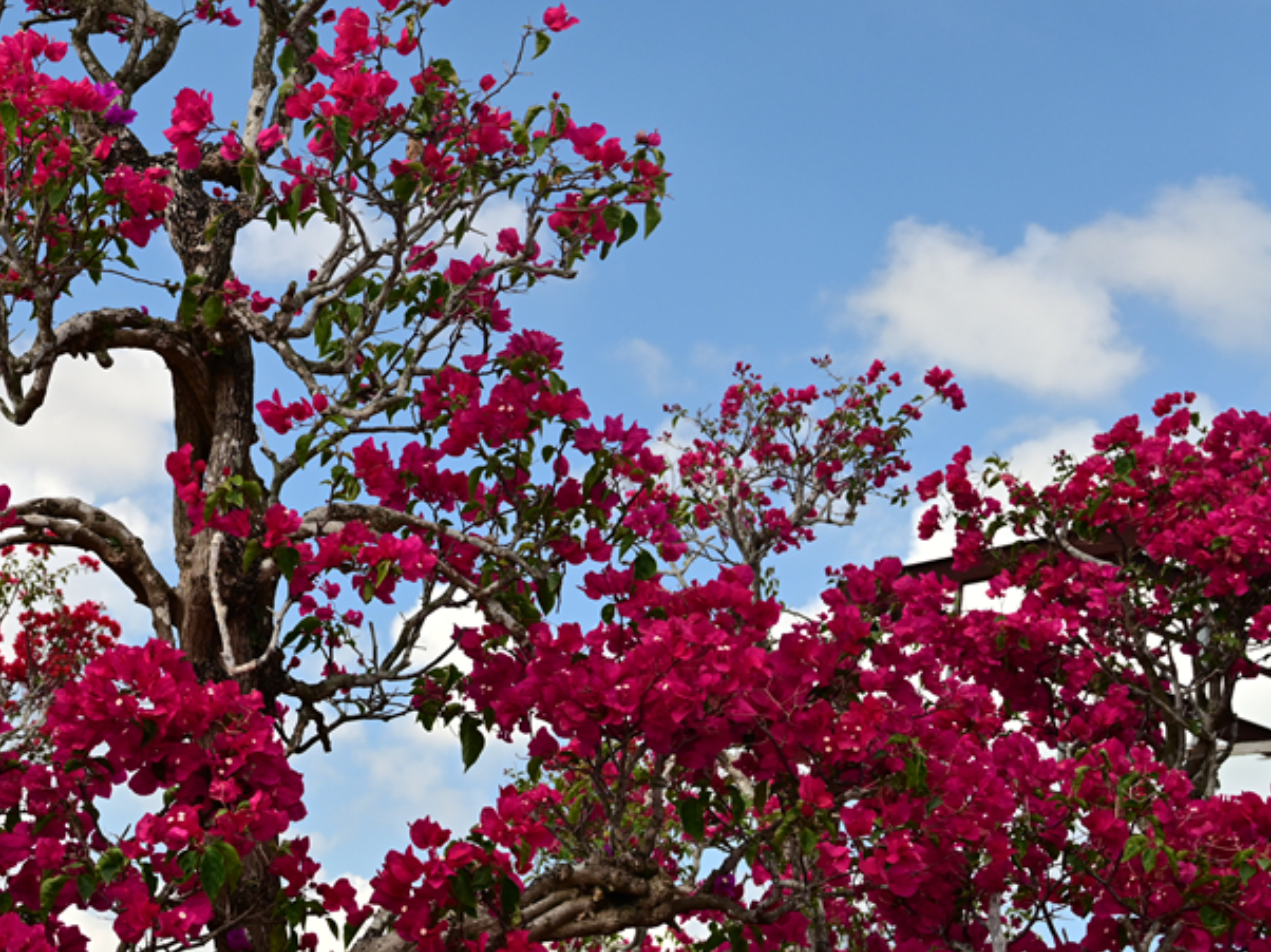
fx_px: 2532
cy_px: 167
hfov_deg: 27.2
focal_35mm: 69
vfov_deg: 21.0
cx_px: 131
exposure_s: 1/160
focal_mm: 36
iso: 220
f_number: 8
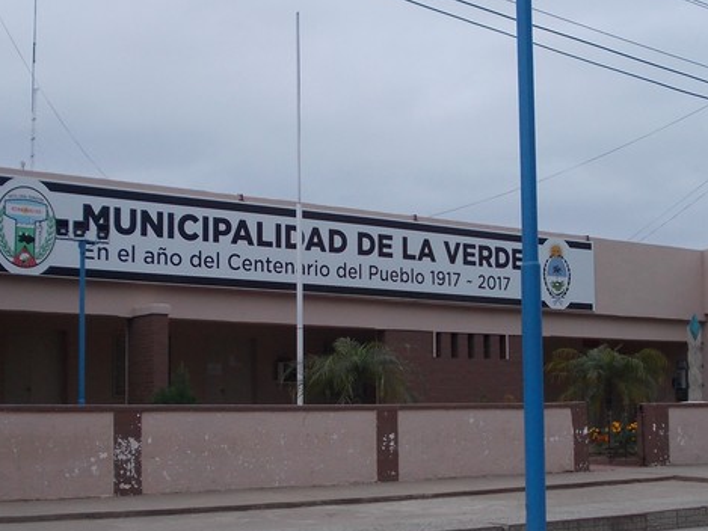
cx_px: 358
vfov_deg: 23.6
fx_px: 1268
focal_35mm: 62
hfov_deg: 31.2
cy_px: 347
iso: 80
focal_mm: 5.3
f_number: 6.2
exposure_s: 1/160
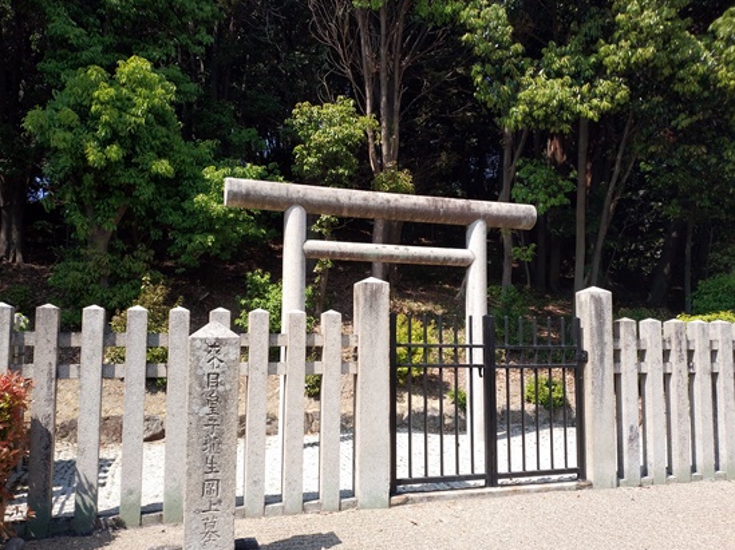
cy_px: 290
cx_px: 357
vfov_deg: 40.6
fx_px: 743
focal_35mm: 35
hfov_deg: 52.6
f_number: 2
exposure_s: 1/714
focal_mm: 4.5
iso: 100
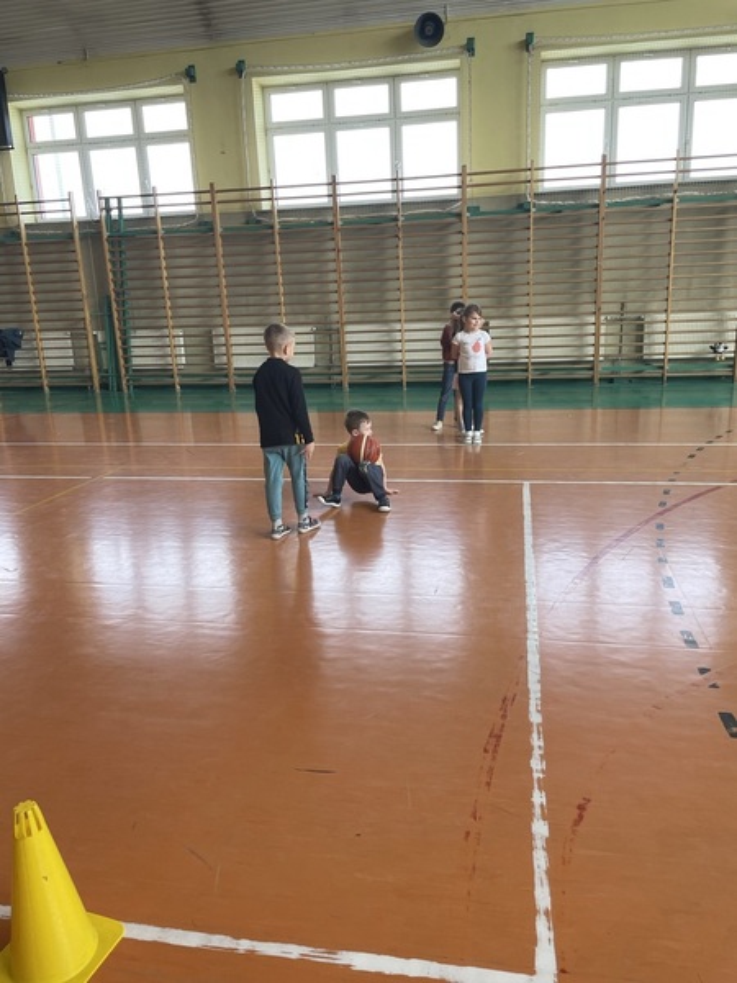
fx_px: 738
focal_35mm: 26
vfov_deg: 67.3
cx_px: 368
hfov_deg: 53.1
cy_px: 492
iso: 32
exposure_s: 1/117
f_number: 1.6
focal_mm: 4.2
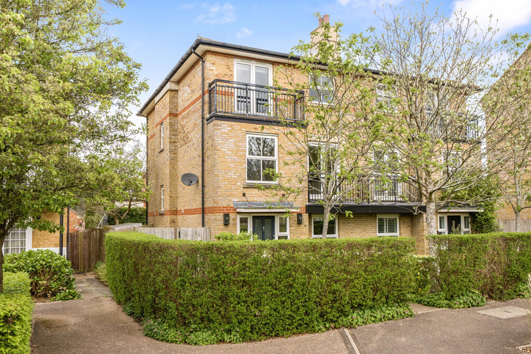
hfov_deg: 67.4
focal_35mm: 27
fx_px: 398
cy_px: 177
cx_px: 266
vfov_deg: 47.9
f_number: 8
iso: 400
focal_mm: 18
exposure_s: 1/320
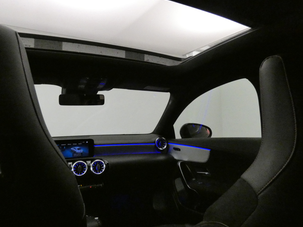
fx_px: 210
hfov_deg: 71.6
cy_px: 102
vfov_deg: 56.7
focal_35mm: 24
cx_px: 146
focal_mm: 3.6
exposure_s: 1/125
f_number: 2.8
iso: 1600
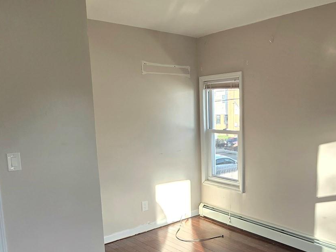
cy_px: 160
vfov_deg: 43.8
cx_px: 237
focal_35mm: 32
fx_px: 311
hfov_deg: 55.0
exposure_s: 1/141
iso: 50
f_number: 2.2
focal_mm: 2.2
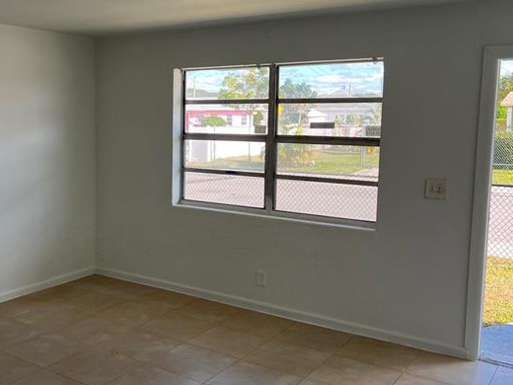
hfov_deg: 45.9
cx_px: 162
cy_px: 173
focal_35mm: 40
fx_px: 593
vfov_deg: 35.9
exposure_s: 1/411
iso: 50
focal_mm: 5.7
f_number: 1.5
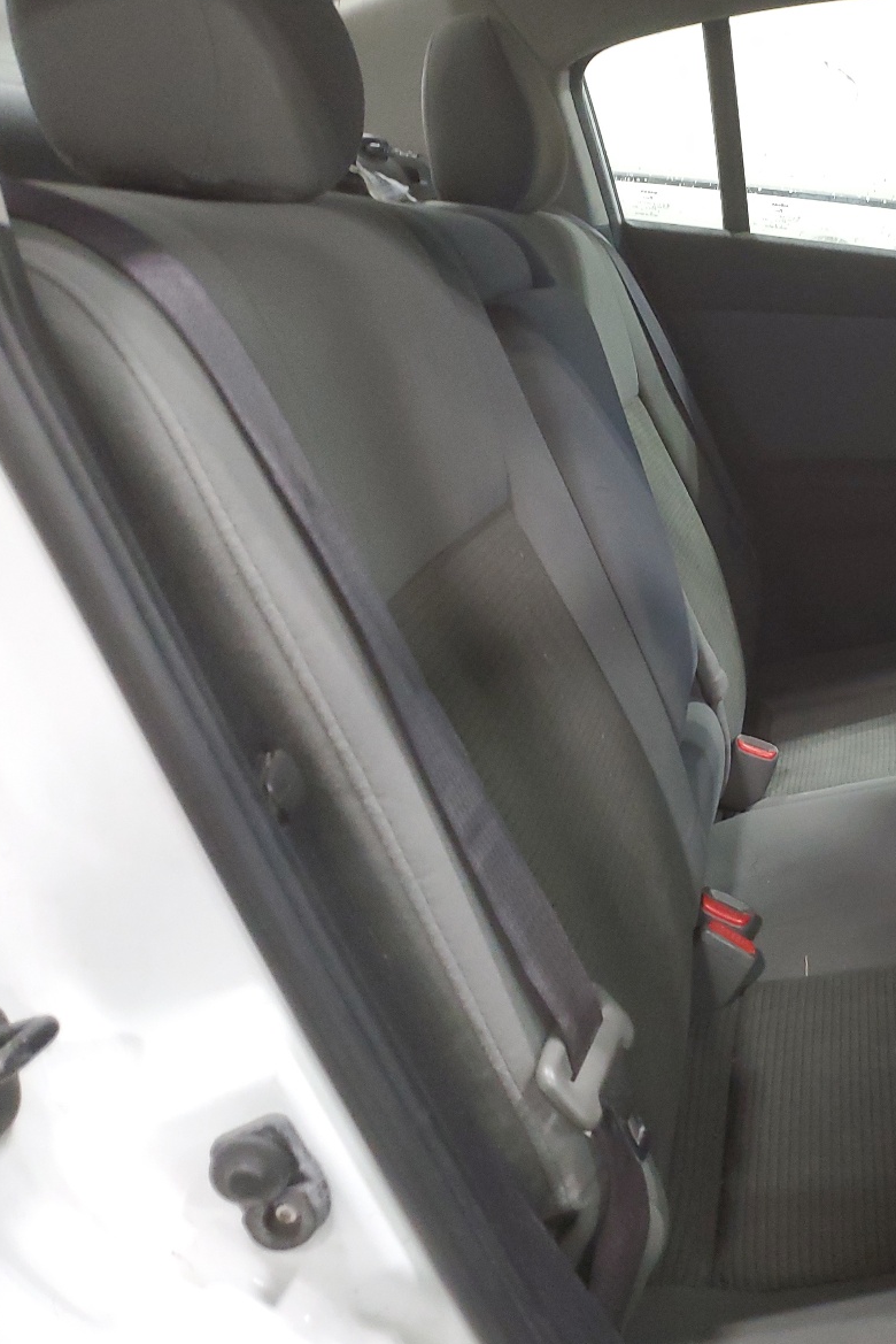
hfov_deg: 33.2
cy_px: 668
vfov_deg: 51.9
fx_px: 1380
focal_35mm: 37
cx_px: 876
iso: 292
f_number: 1.5
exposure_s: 1/40
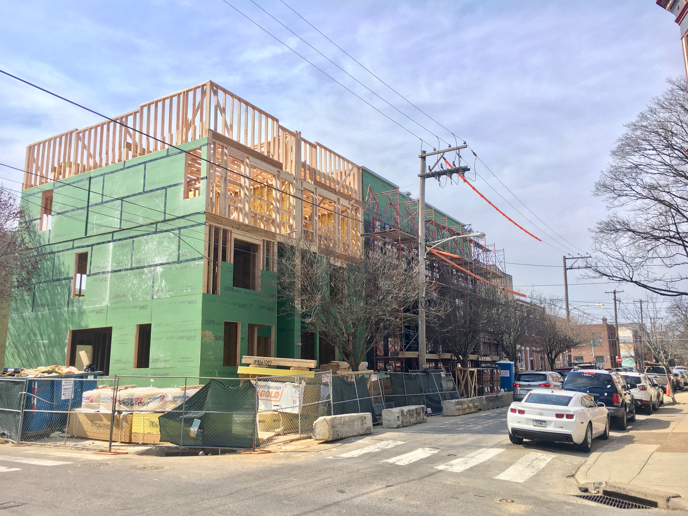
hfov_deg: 61.7
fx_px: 576
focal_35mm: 29
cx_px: 344
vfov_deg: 48.2
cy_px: 258
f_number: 2.2
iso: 25
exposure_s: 1/864
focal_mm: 4.15
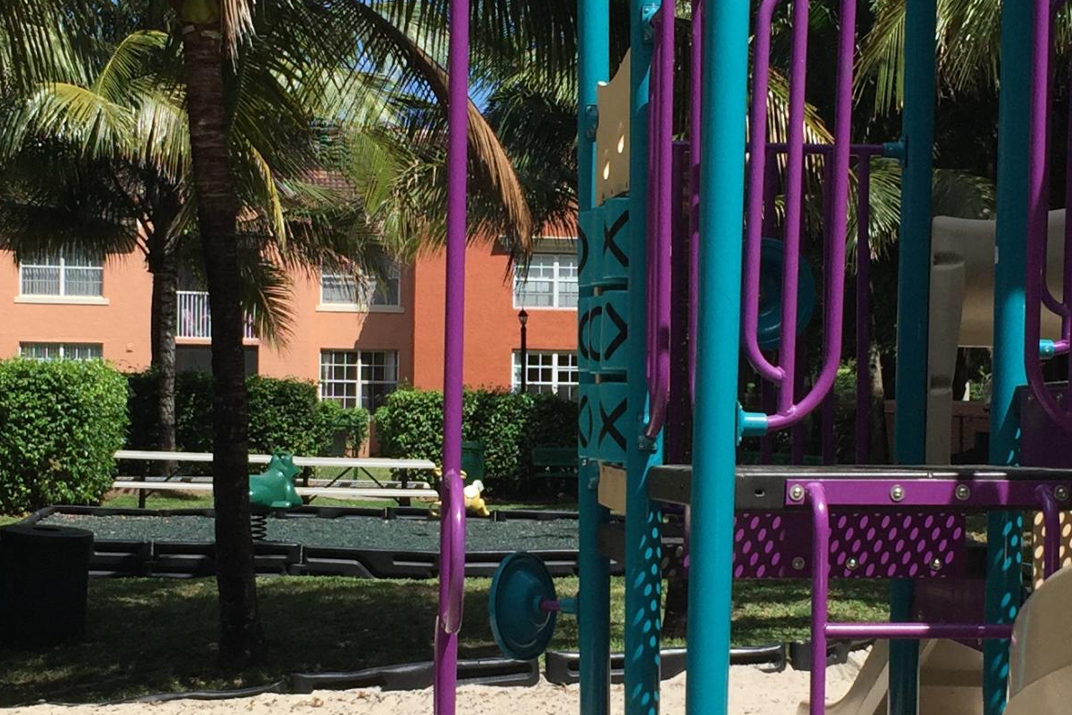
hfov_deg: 26.6
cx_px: 620
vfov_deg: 17.9
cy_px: 456
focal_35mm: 76
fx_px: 2263
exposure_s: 1/2475
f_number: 2.2
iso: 32
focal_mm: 4.15
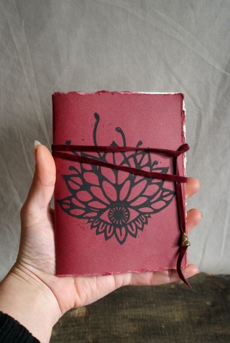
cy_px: 172
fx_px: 501
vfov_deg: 37.8
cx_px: 115
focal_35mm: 52
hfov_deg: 25.8
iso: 400
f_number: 6.3
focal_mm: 35
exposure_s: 1/80
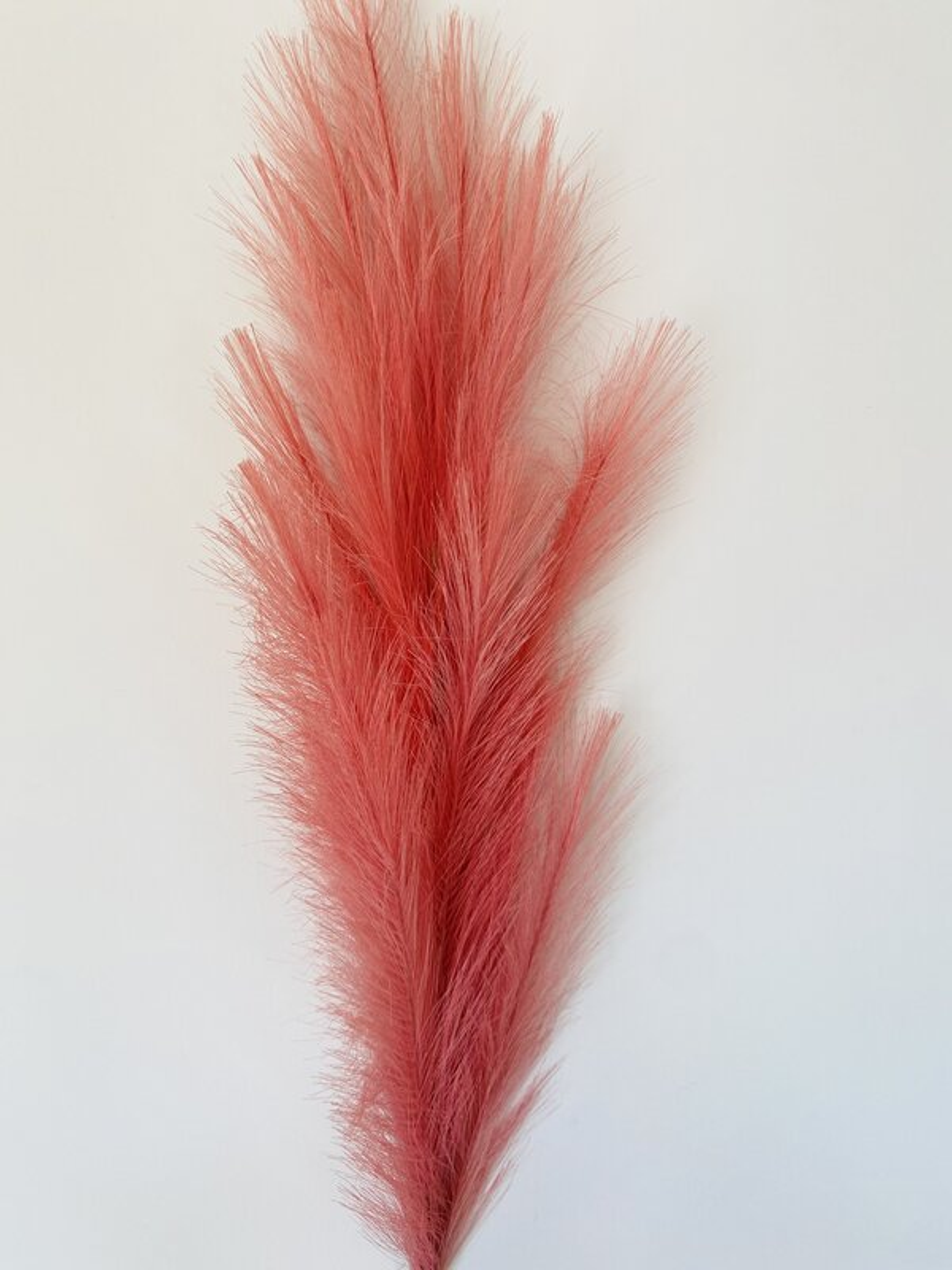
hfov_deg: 53.1
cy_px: 635
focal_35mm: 26
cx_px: 476
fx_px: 953
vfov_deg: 67.3
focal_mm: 4.25
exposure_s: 1/100
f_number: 1.8
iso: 40
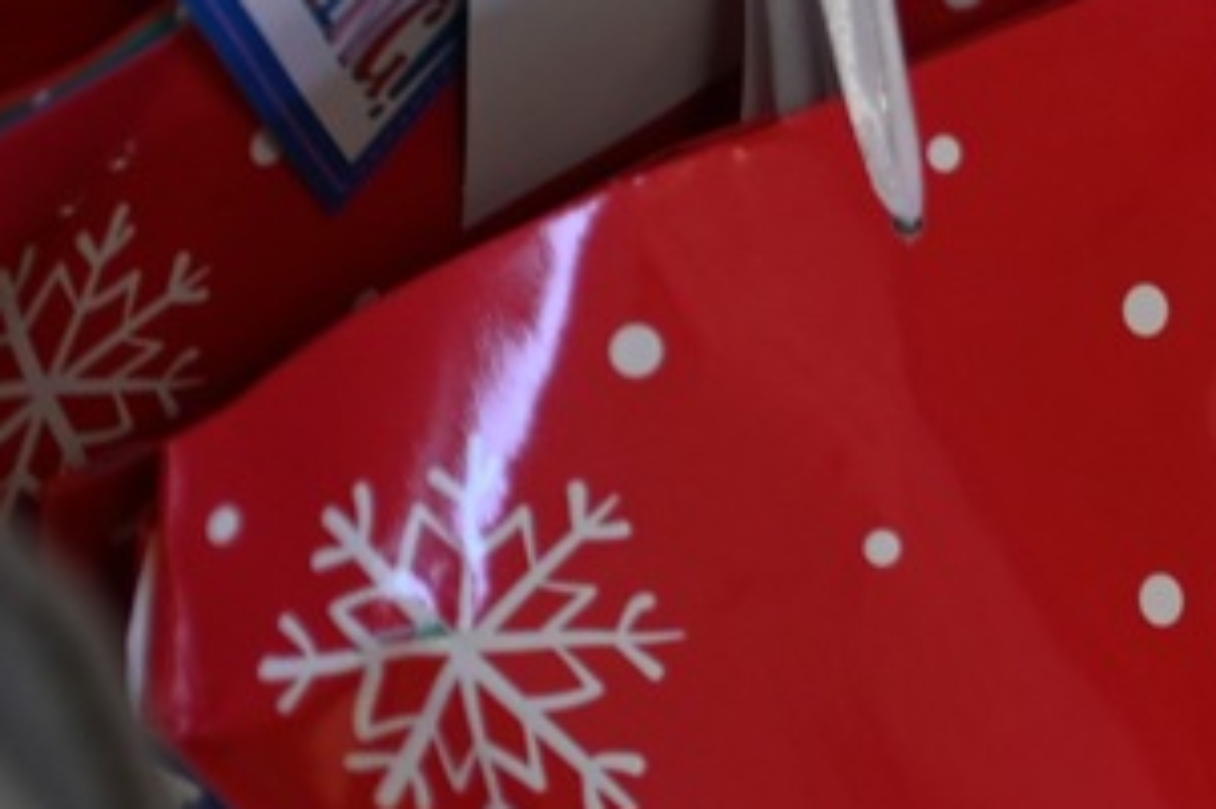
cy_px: -87
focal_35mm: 237
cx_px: 1276
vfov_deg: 5.8
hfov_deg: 8.6
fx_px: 8001
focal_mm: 70
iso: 1600
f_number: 2.8
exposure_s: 1/160
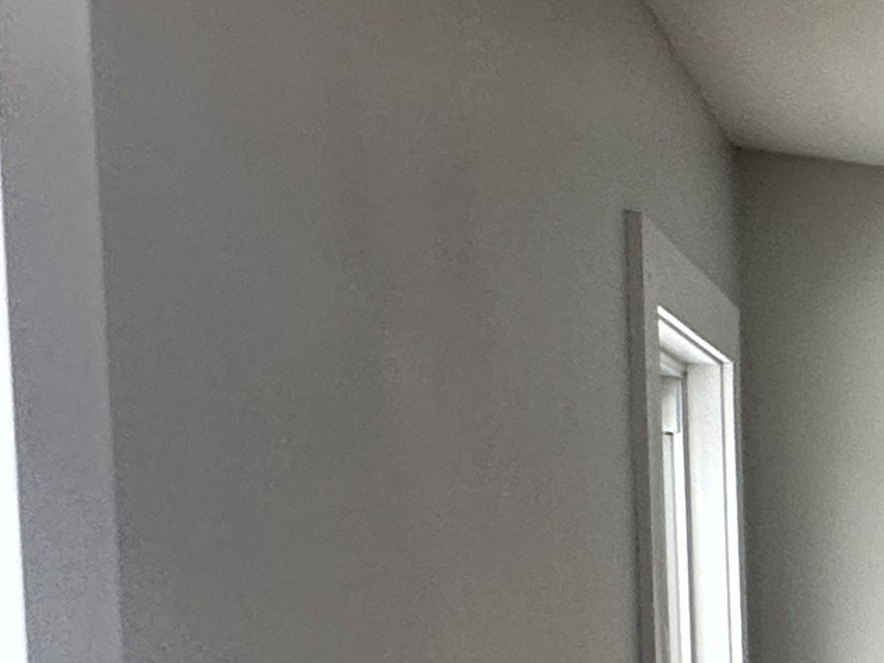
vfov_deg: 20.8
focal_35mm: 68
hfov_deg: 15.4
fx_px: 1737
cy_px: 692
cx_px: 2097
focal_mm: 2.22
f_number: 2.2
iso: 160
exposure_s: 1/120
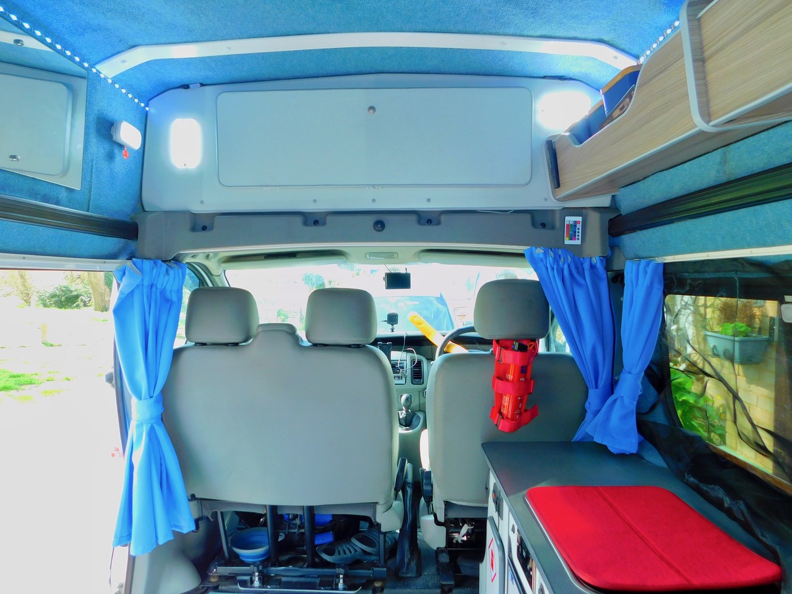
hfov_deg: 73.9
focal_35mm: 23
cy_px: 297
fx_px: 526
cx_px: 396
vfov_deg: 58.9
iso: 125
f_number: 3
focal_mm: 4
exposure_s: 1/40
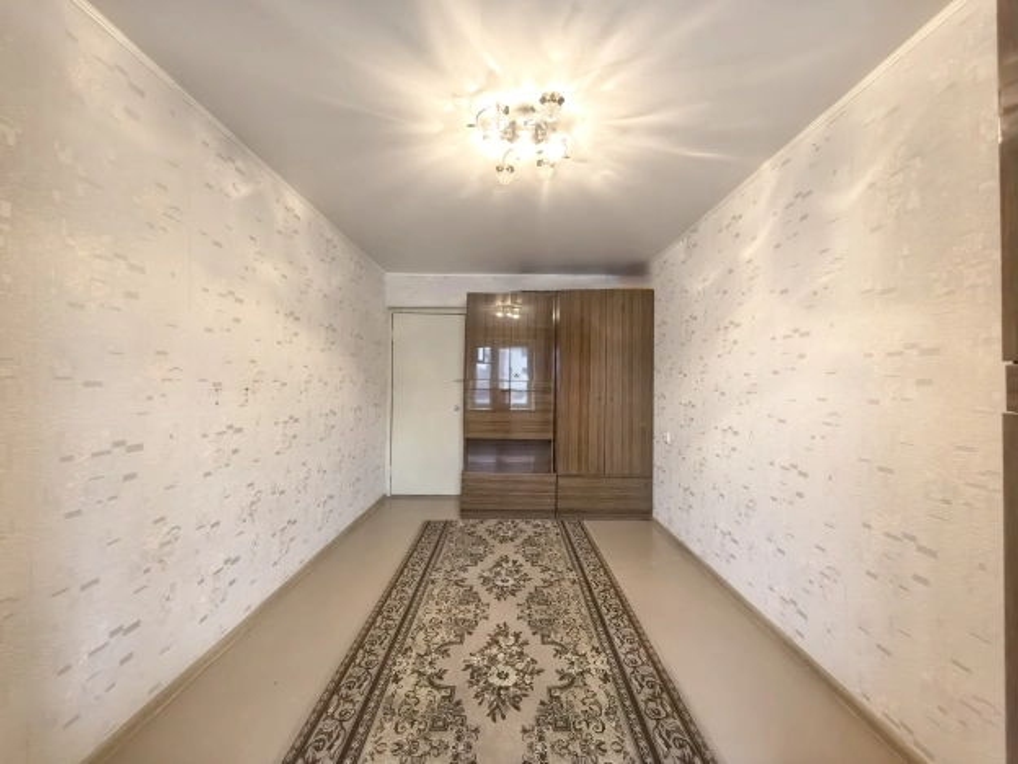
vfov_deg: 89.9
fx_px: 382
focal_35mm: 13
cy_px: 382
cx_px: 509
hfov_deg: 106.2
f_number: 2.2
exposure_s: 1/33.3
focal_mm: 1.95
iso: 500
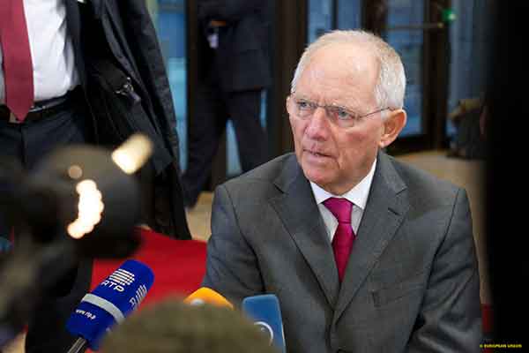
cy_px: 176
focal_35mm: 70
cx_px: 264
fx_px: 1029
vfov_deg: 19.5
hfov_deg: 28.8
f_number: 5.6
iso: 4500
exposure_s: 1/200
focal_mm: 70
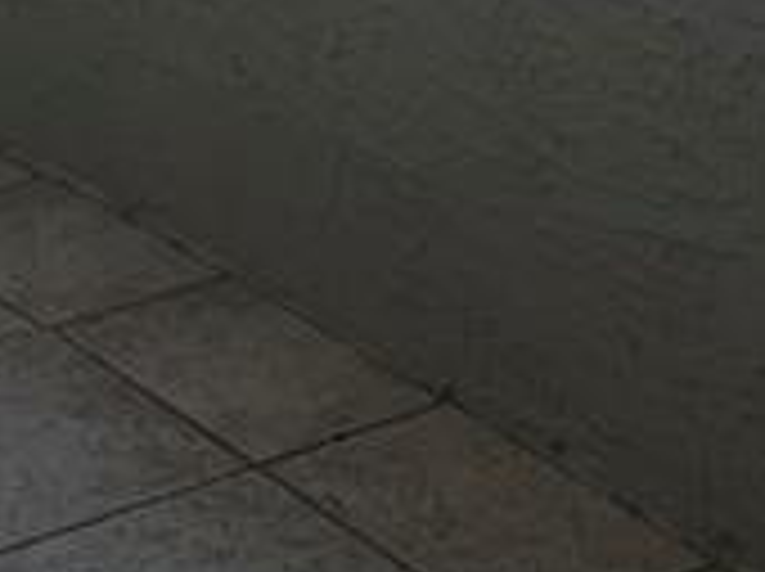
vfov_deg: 8.8
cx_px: 176
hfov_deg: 12.6
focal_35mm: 157
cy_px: -667
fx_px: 3465
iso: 50
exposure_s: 1/3077
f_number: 1.5
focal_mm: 5.7
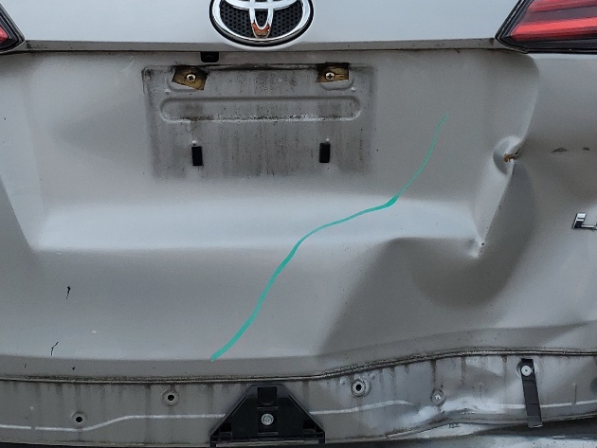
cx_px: 262
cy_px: 79
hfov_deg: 29.4
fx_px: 1139
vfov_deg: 21.9
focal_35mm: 66
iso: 50
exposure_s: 1/1667
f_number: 1.5
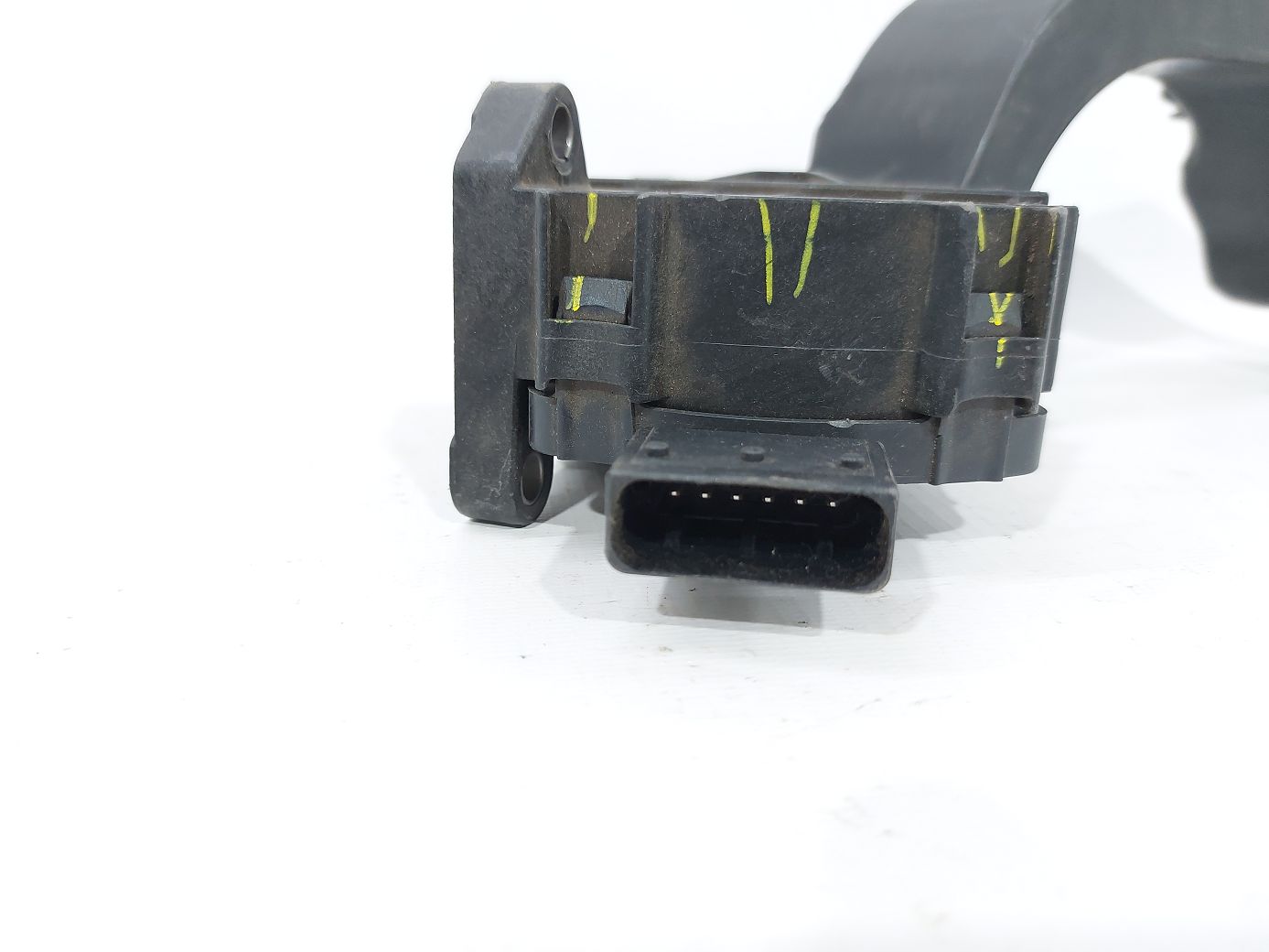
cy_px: 476
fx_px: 880
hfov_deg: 71.6
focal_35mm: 24
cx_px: 634
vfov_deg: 56.8
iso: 100
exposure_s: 1/50
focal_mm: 5.23
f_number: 1.8
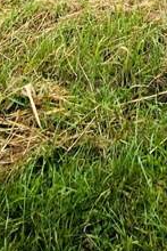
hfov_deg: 22.0
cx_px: 177
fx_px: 410
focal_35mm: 59
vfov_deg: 21.7
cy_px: -201
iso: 20
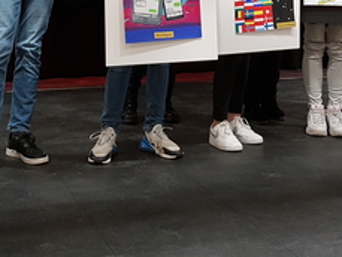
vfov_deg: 20.4
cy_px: -45
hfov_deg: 28.5
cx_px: 209
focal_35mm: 68
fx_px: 672
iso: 200
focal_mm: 4.2
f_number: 1.7
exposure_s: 1/25
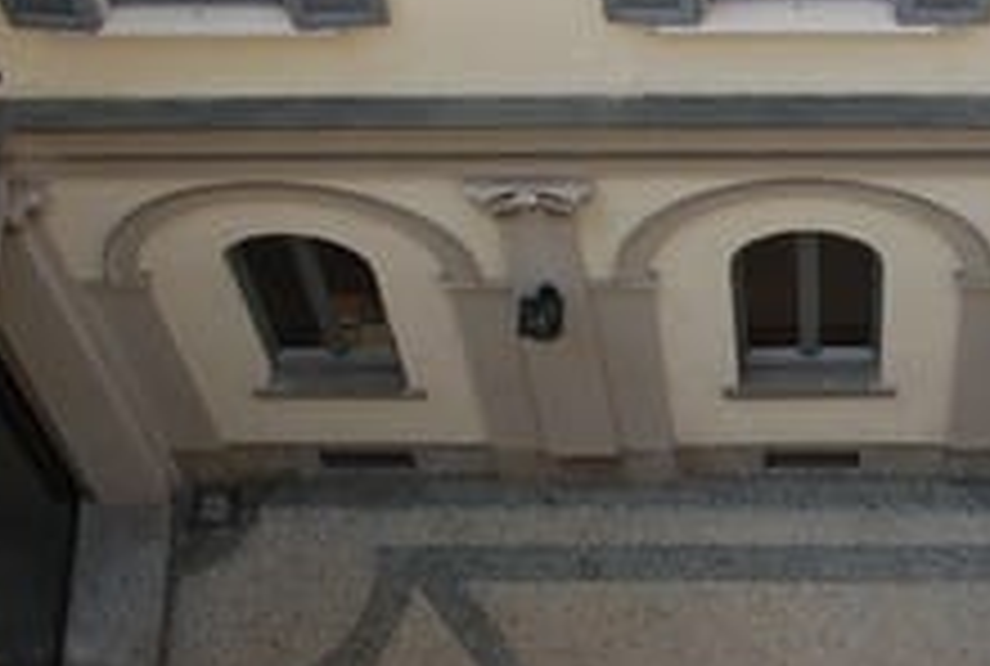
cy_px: 486
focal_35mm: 98
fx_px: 2702
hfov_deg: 20.5
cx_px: 824
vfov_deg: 14.0
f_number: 6.3
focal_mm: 18
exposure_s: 1/25
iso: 100
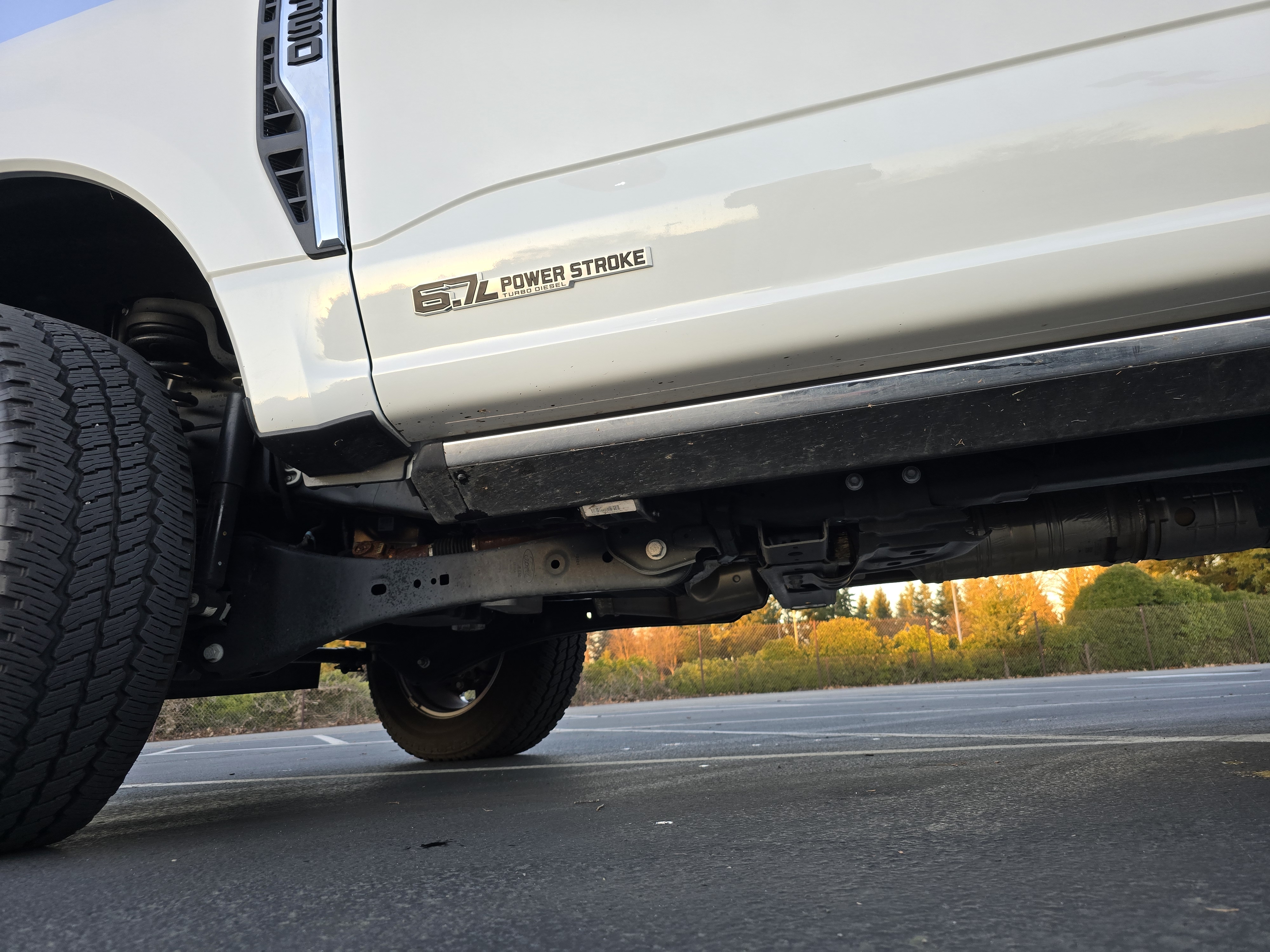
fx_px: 844
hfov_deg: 73.9
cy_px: 476
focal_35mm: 23
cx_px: 635
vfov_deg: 58.9
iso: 80
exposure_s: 1/180
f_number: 1.7
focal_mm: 6.3
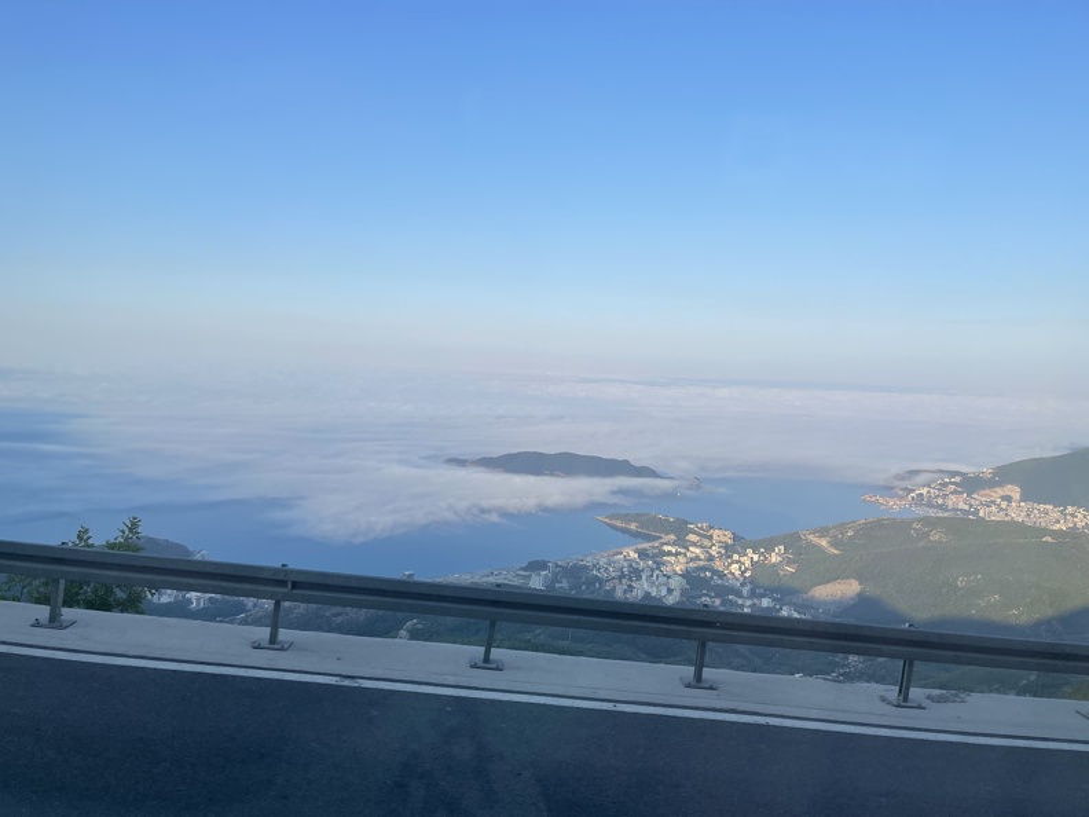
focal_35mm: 26
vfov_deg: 53.1
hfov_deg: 67.3
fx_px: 818
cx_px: 544
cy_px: 408
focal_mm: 5.1
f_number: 1.6
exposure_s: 1/1439
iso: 32
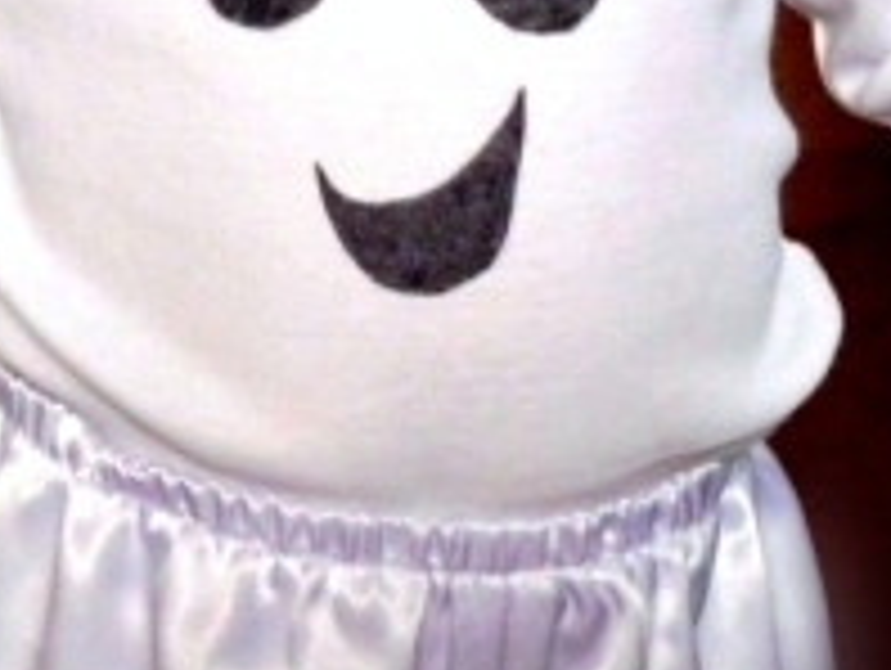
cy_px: 270
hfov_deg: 17.5
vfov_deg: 13.2
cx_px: 490
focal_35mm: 112
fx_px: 2886
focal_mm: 6.5
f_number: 3
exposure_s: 1/40
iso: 800
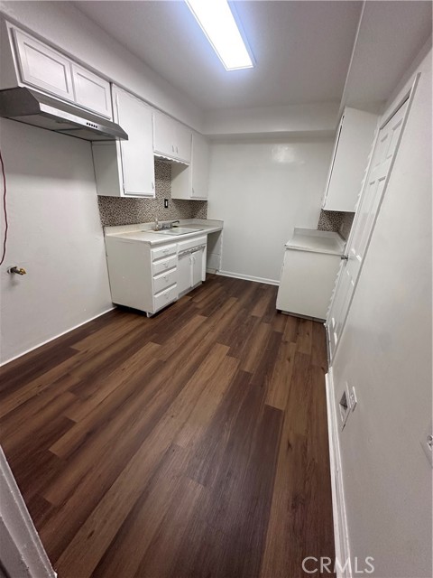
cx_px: 216
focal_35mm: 14
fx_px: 233
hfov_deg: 85.7
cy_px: 289
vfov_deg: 102.1
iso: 250
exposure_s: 1/120
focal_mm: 2.22
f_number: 2.2
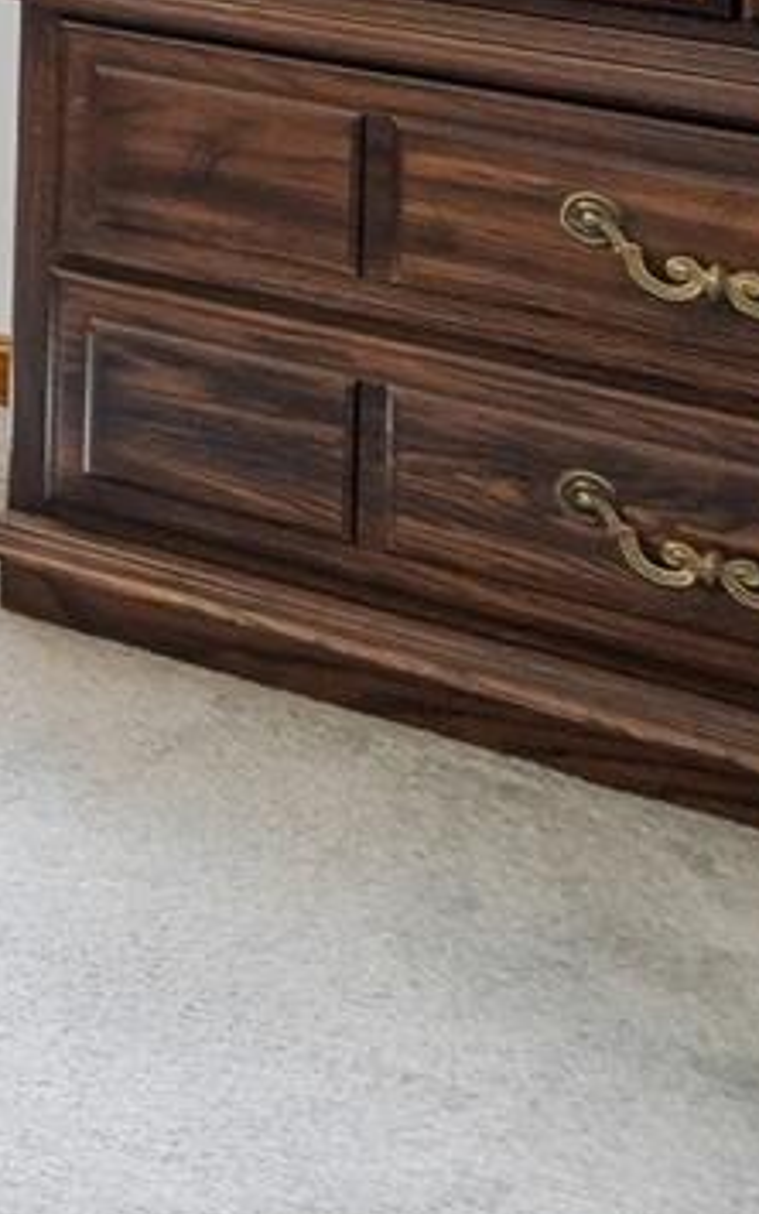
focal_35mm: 86
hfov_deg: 9.7
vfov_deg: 19.4
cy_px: -833
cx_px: -1792
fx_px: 2845
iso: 100
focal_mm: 10
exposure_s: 1/320
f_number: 4.5
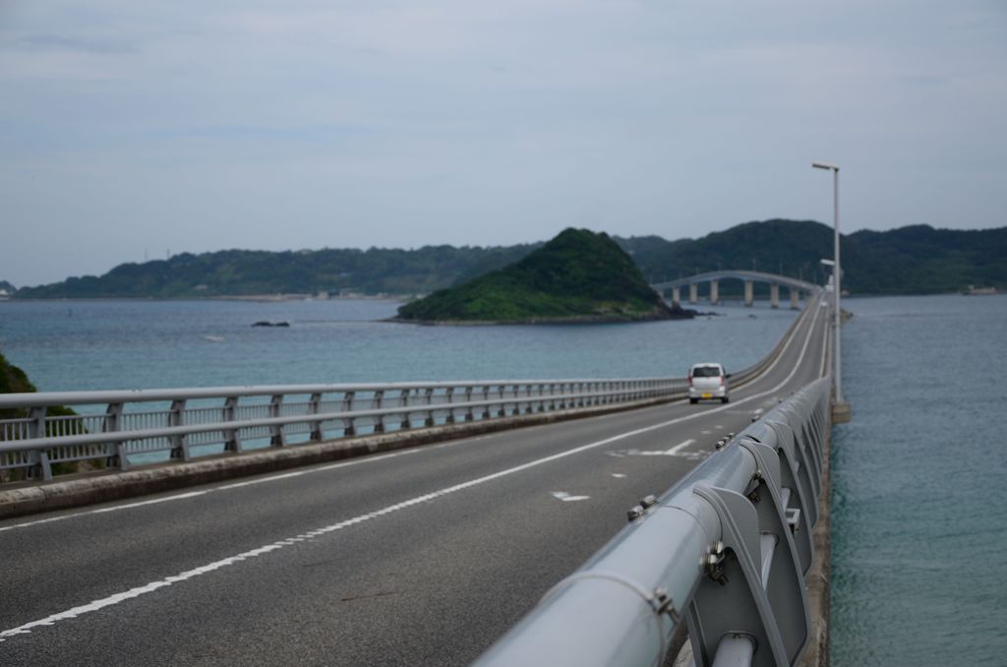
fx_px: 1884
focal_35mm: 68
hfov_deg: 29.9
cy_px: 334
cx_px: 504
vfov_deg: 20.1
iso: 100
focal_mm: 45
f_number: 4.8
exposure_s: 1/800
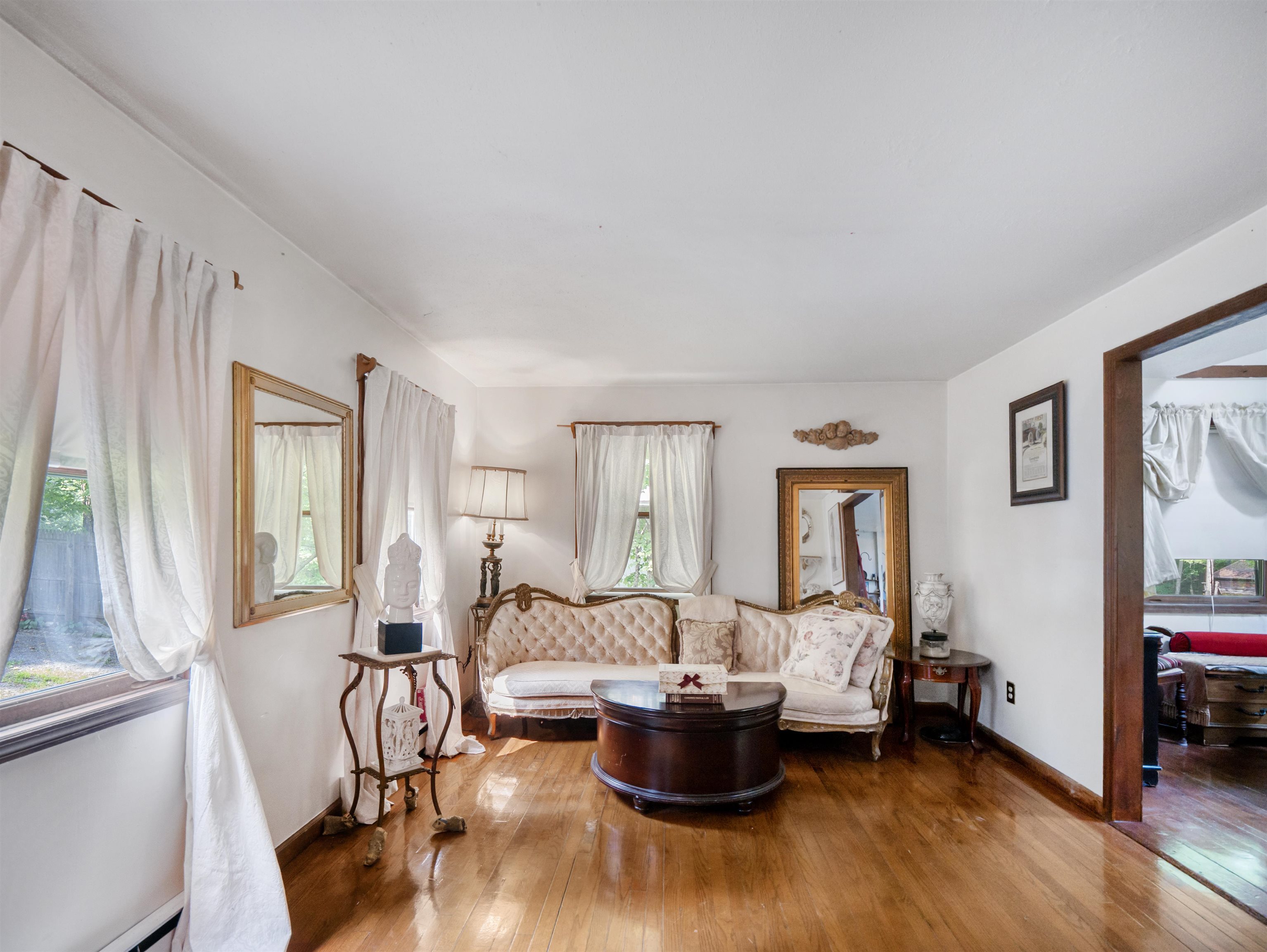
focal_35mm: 16
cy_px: 476
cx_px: 634
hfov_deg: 94.5
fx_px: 586
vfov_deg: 78.2
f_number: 2.8
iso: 800
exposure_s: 1/60
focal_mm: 8
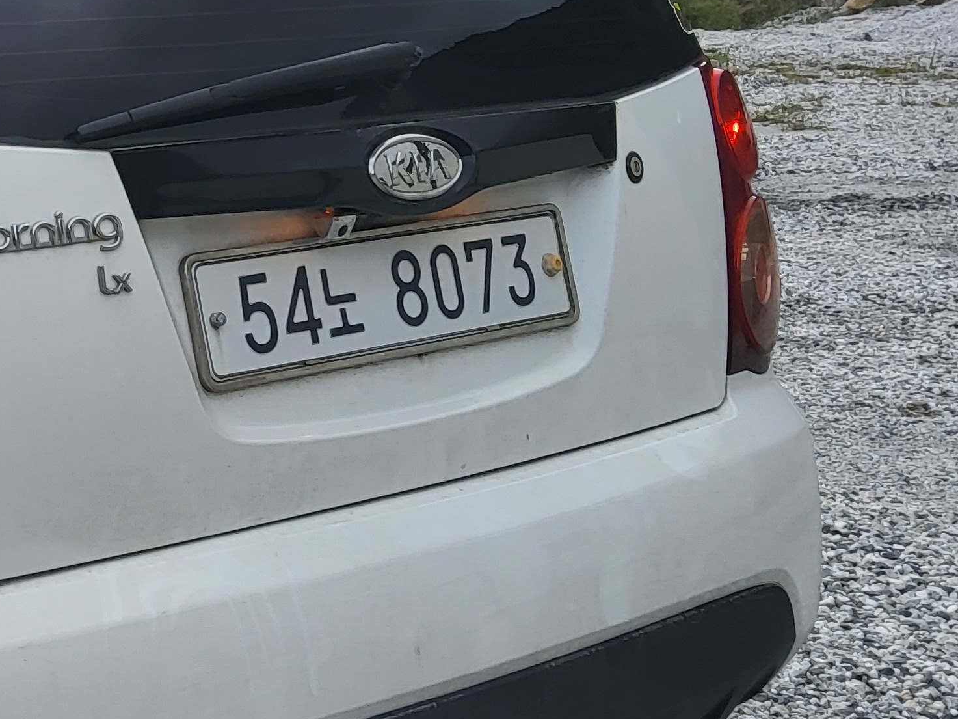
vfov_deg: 20.4
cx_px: -150
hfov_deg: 24.8
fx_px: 1993
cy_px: 364
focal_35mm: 72
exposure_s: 1/168
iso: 12
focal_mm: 3.98
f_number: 1.8
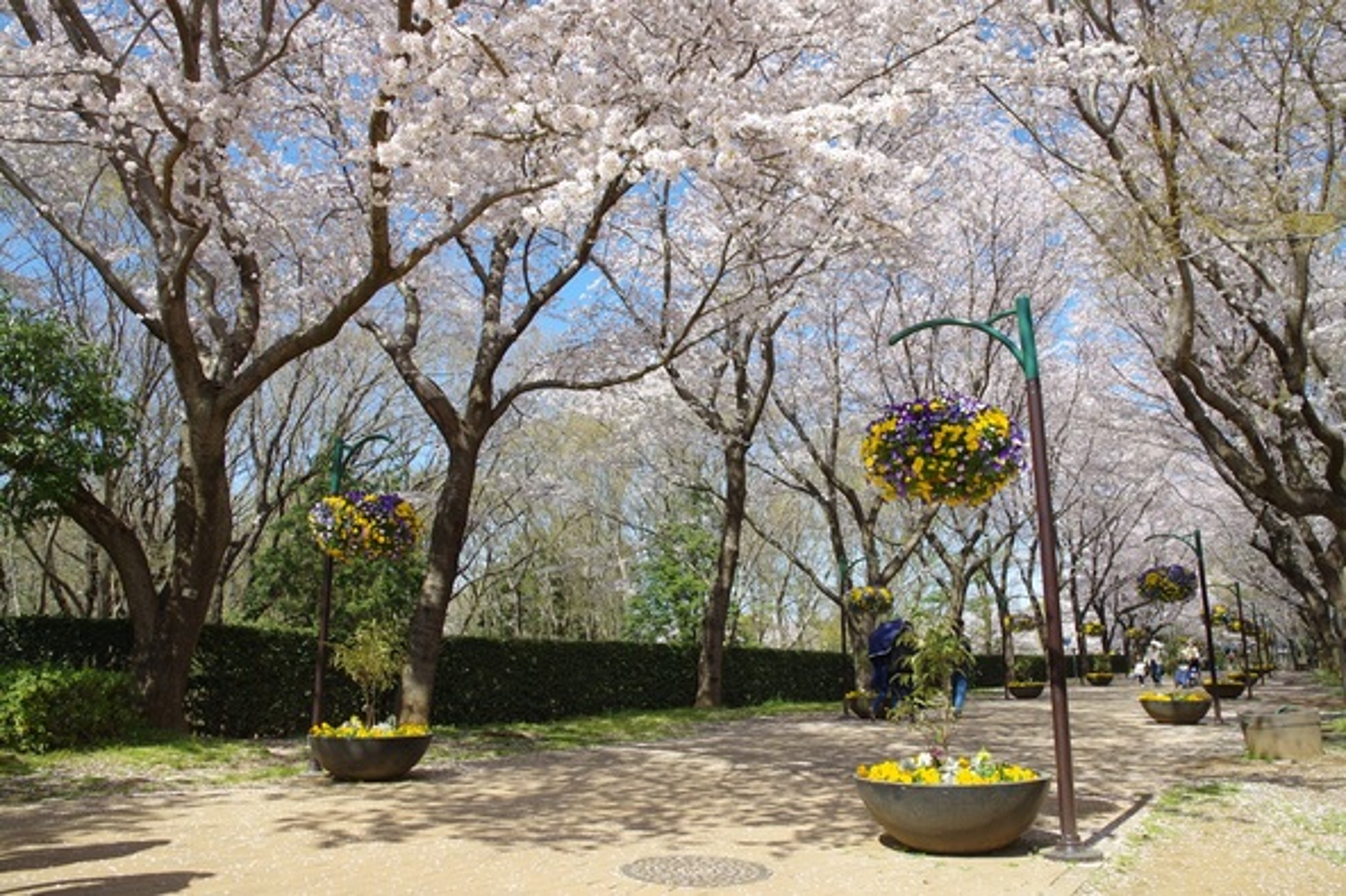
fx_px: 897
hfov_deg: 73.8
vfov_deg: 53.1
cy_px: 448
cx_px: 673
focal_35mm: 24
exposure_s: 1/125
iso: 100
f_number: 7.1
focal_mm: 16
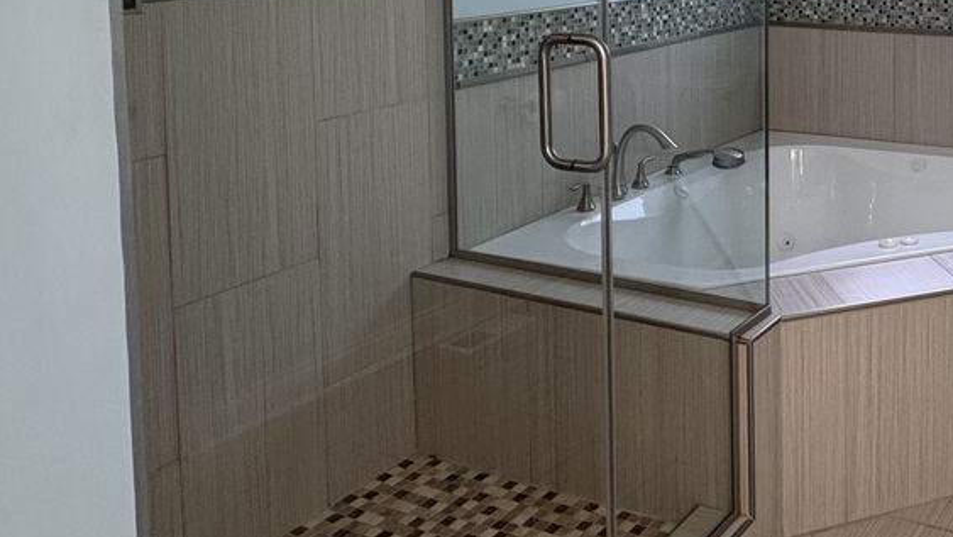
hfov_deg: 45.0
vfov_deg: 28.2
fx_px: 986
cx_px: 919
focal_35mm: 39
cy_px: -27
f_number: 2.2
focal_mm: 2.22
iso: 200
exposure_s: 1/120
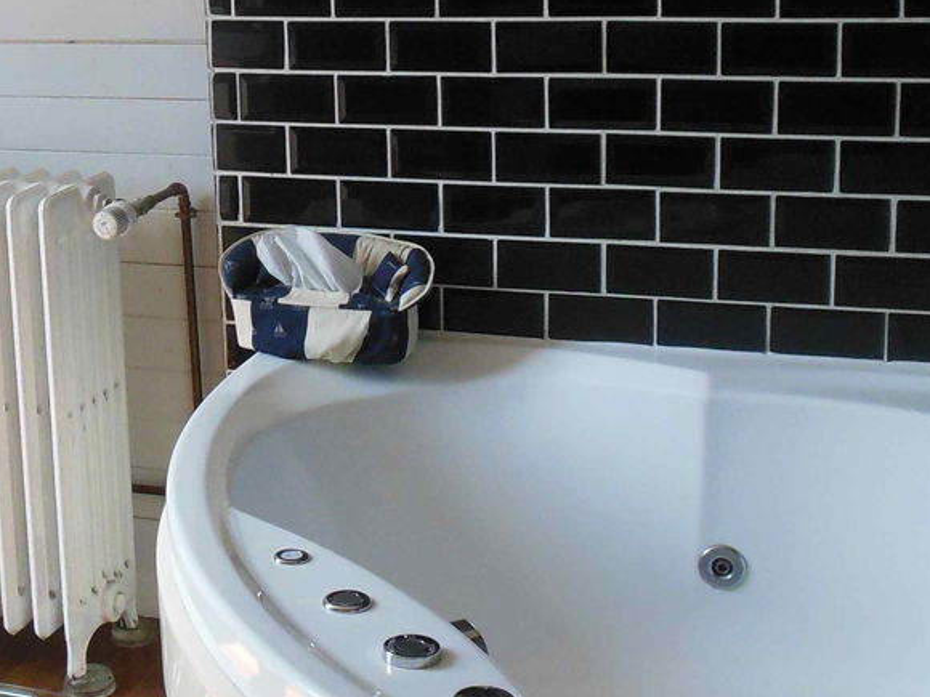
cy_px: 250
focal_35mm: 69
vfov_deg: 21.3
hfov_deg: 27.4
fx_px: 1854
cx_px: 141
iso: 400
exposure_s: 1/200
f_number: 3.2
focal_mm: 4.5
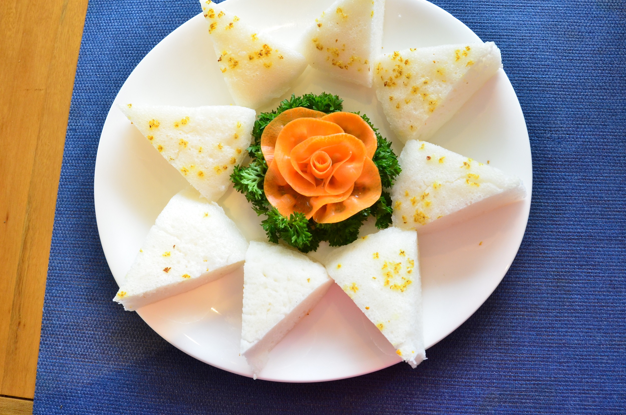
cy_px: 194
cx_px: 338
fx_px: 555
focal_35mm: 32
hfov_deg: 58.7
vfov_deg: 40.9
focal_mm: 18
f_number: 8
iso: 800
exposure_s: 1/80
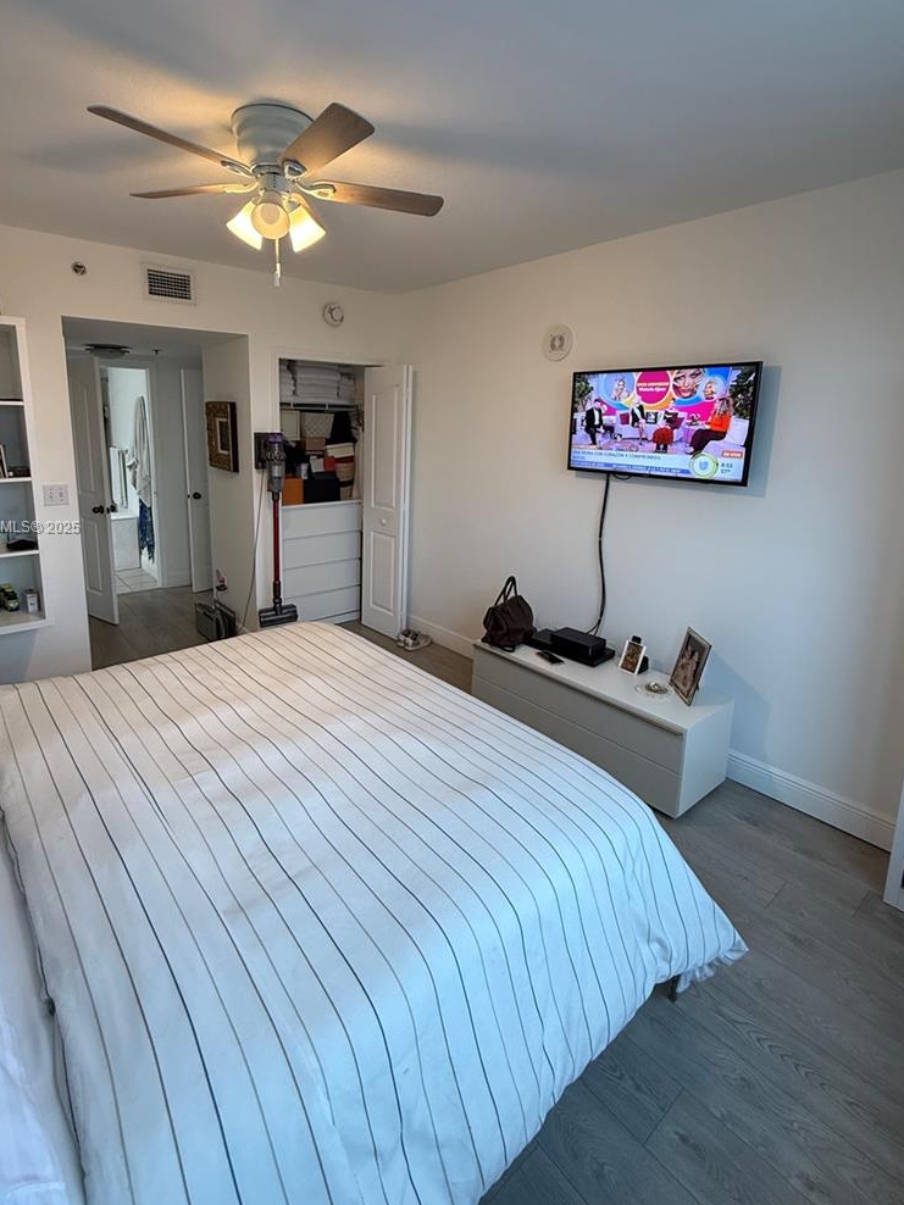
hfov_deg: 74.5
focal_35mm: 17
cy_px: 528
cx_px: 405
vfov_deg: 90.6
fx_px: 592
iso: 250
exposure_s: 1/60
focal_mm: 2.22
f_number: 2.2
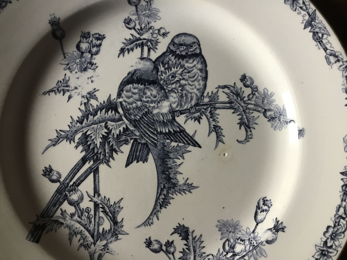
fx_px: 311
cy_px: 130
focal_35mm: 31
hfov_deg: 58.4
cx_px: 174
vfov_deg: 45.4
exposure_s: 1/33
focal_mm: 3.3
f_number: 2.4
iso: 64
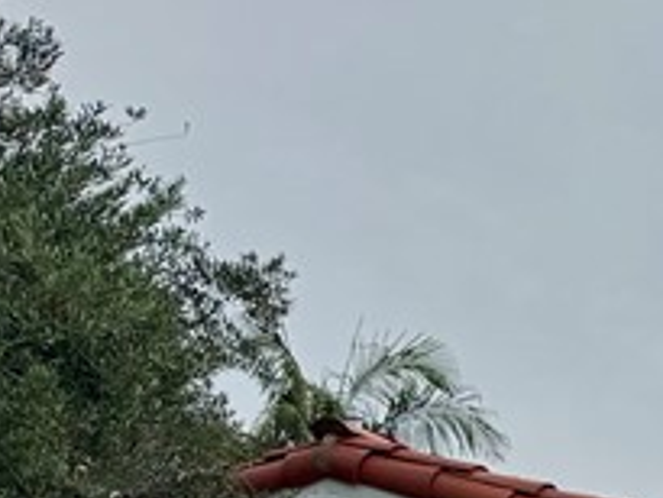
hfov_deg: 12.6
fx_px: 2300
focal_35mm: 120
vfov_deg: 11.8
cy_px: 747
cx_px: 1604
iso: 80
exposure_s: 1/10417
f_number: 1.78
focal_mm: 6.76
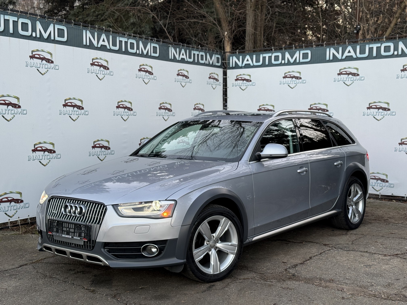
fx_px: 564
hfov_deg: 39.7
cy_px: 152
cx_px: 204
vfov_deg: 30.3
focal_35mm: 48
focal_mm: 6.86
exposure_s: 1/82
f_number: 1.78
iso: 80
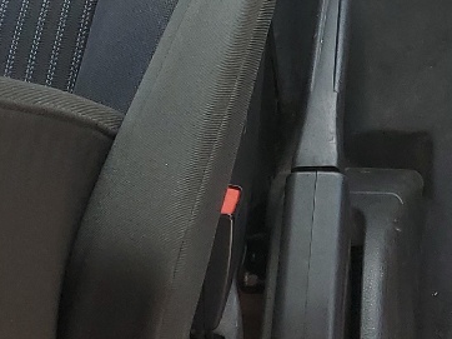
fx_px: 1501
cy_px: -310
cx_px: 432
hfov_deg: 16.8
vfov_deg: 11.7
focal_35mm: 115
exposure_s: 1/156
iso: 50
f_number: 1.5
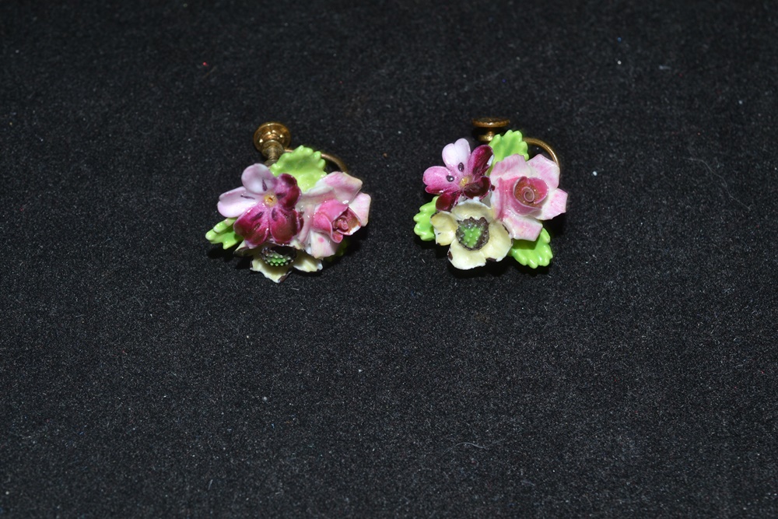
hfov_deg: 33.4
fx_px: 1297
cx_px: 389
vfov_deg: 22.6
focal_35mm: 60
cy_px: 260
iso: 100
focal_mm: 40
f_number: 8
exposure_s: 1/60
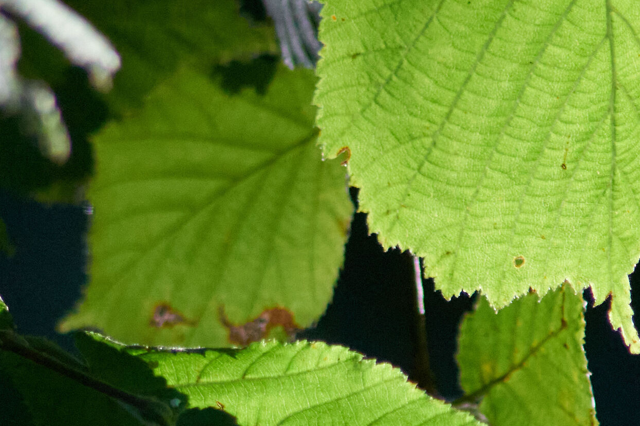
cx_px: 144
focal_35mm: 1734
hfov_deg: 1.2
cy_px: 296
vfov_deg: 0.8
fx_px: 30817
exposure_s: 1/1000
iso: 6400
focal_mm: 600
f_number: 11
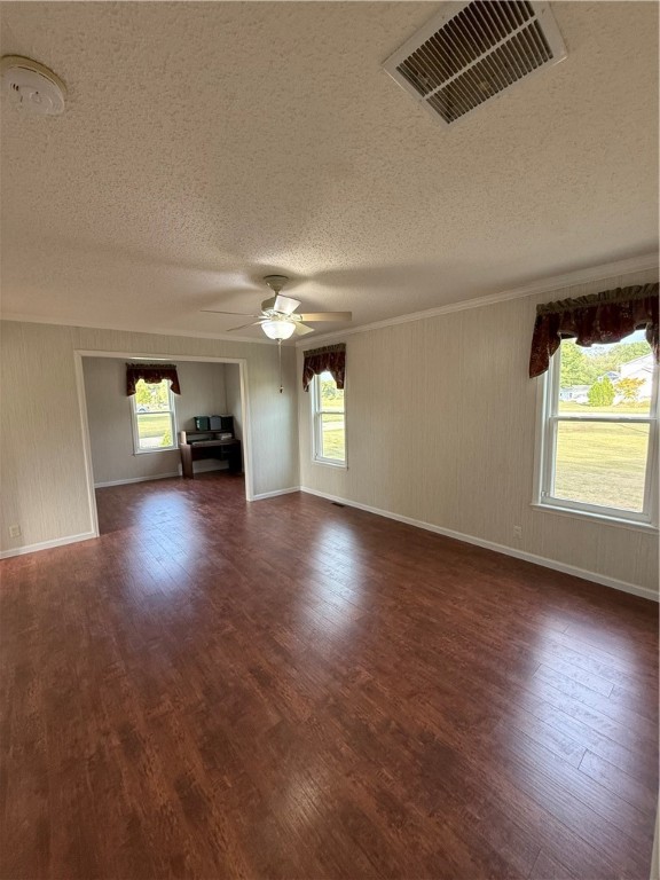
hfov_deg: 85.7
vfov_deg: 102.1
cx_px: 330
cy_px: 440
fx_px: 356
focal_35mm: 14
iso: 250
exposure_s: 1/120
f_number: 2.2
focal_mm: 2.22
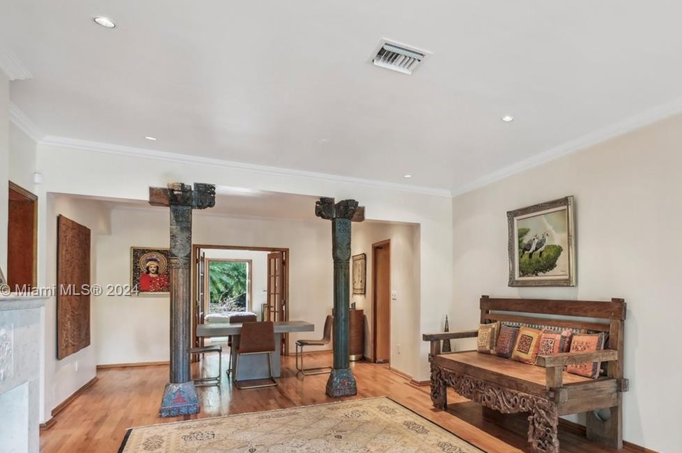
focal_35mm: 23
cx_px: 475
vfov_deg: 54.2
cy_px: 292
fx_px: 435
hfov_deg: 72.9
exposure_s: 1/13
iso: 320
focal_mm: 14
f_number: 4
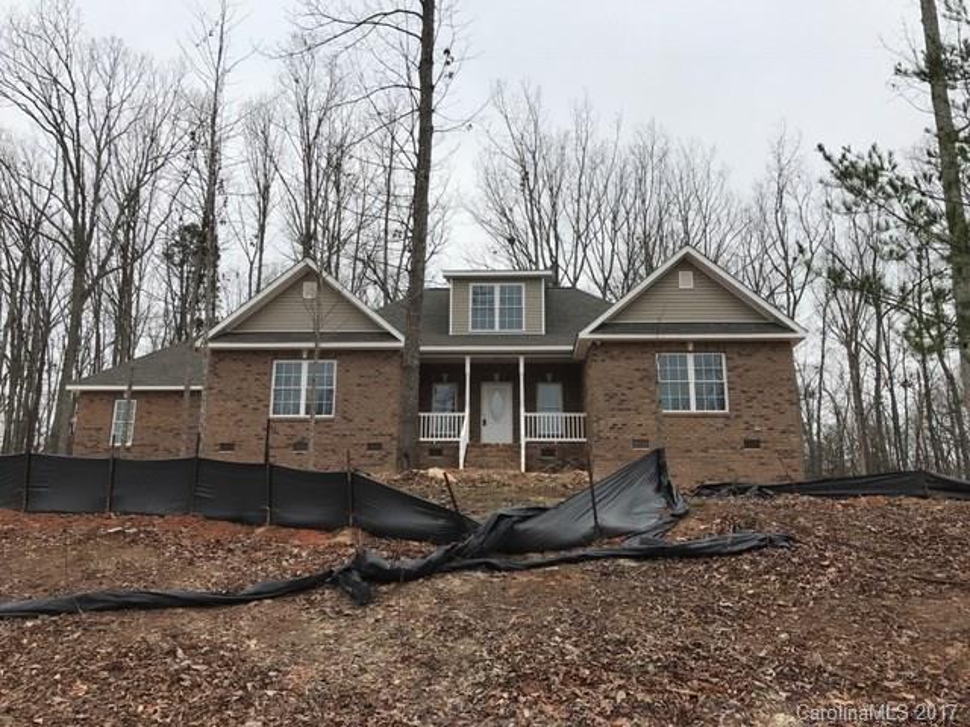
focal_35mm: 28
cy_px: 364
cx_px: 485
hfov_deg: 63.4
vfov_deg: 49.7
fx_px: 785
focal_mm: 3.99
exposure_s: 1/736
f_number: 1.8
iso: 20
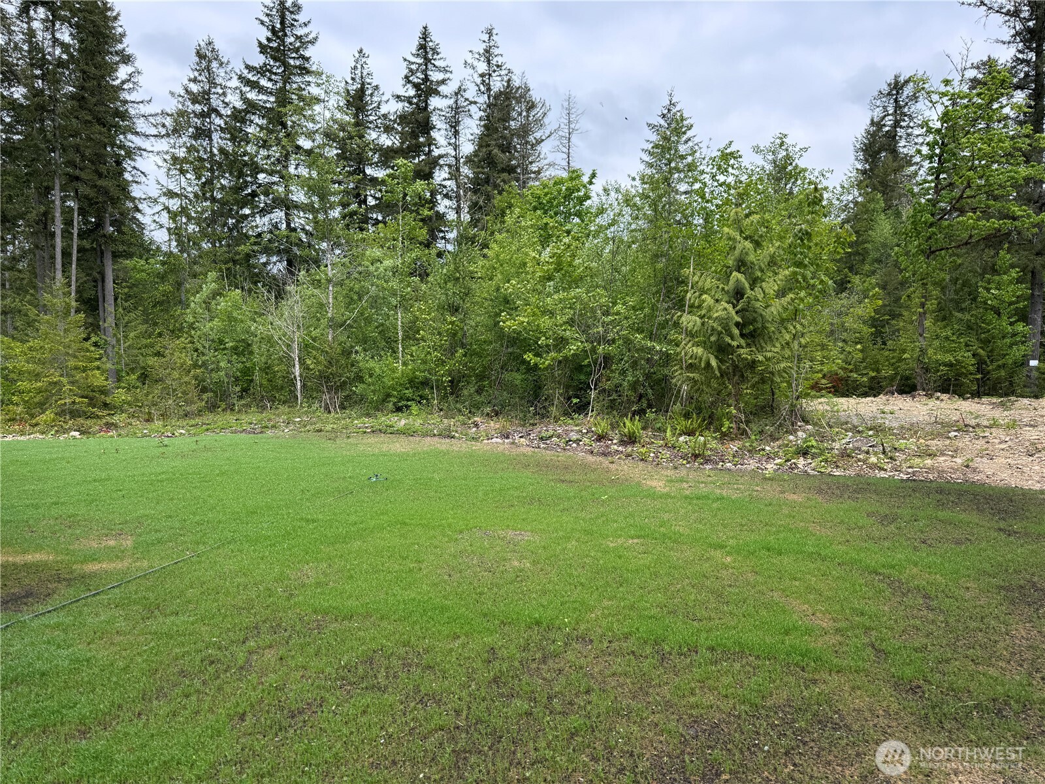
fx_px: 725
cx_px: 522
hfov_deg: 71.6
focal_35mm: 24
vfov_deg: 56.8
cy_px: 392
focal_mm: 6.76
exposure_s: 1/2604
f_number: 1.78
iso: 80
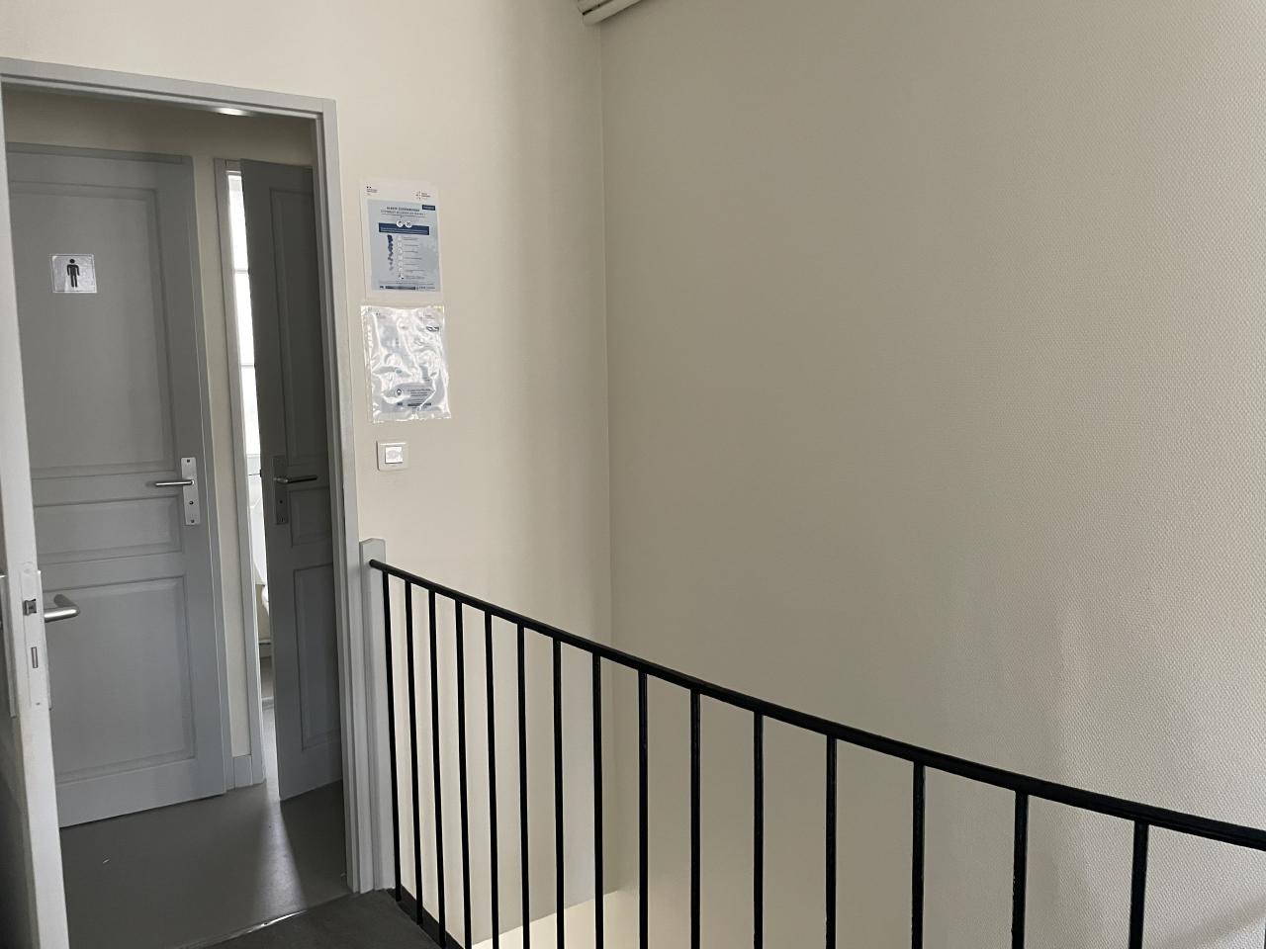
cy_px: 474
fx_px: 951
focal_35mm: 26
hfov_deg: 67.3
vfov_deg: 53.1
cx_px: 633
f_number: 1.6
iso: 200
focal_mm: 4.2
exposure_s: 1/60
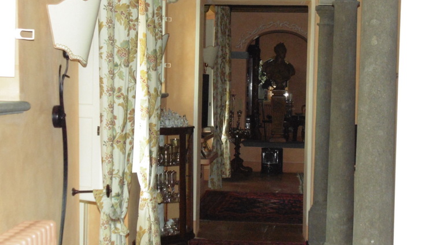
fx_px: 775
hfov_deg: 31.4
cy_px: 102
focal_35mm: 67
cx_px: 222
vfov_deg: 18.0
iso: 320
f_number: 4
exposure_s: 1/60
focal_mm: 10.5
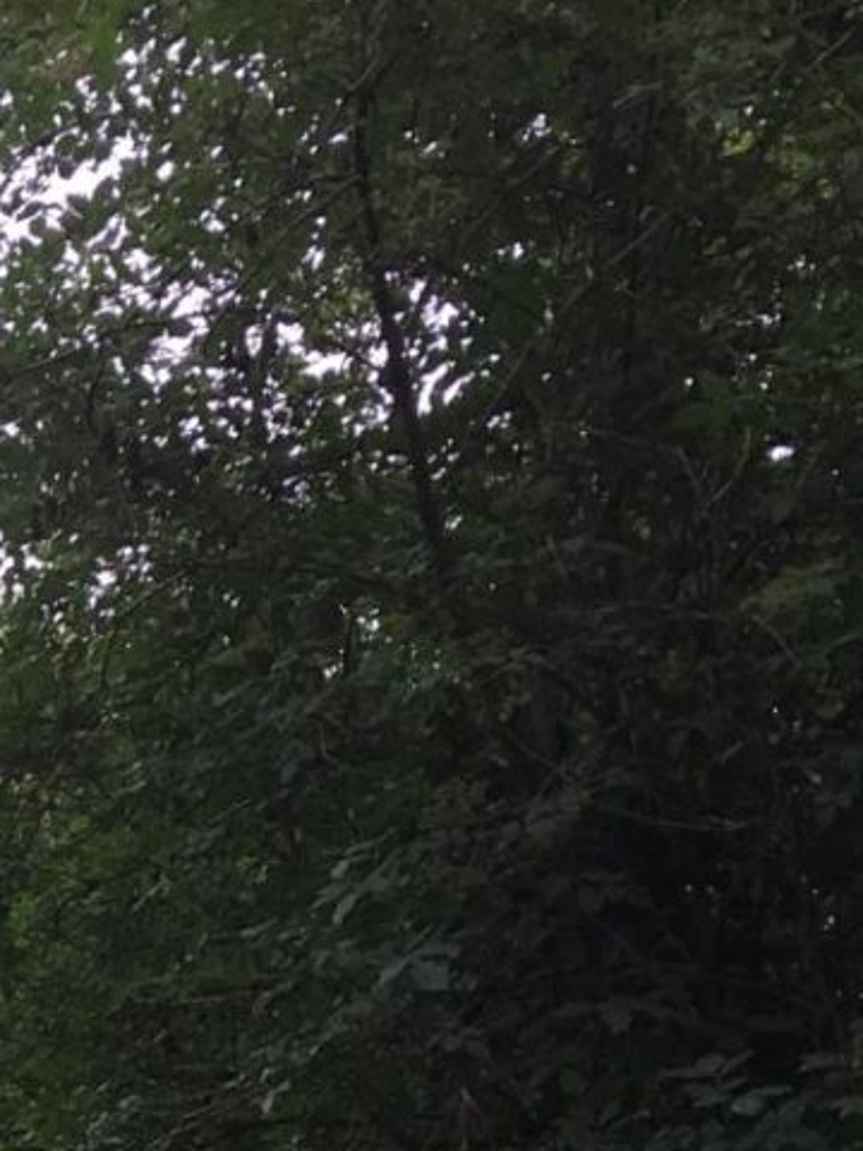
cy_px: 1403
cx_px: -844
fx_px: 3856
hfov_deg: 11.5
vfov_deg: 16.3
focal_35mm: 116
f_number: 2.2
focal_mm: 4.15
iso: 25
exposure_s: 1/269
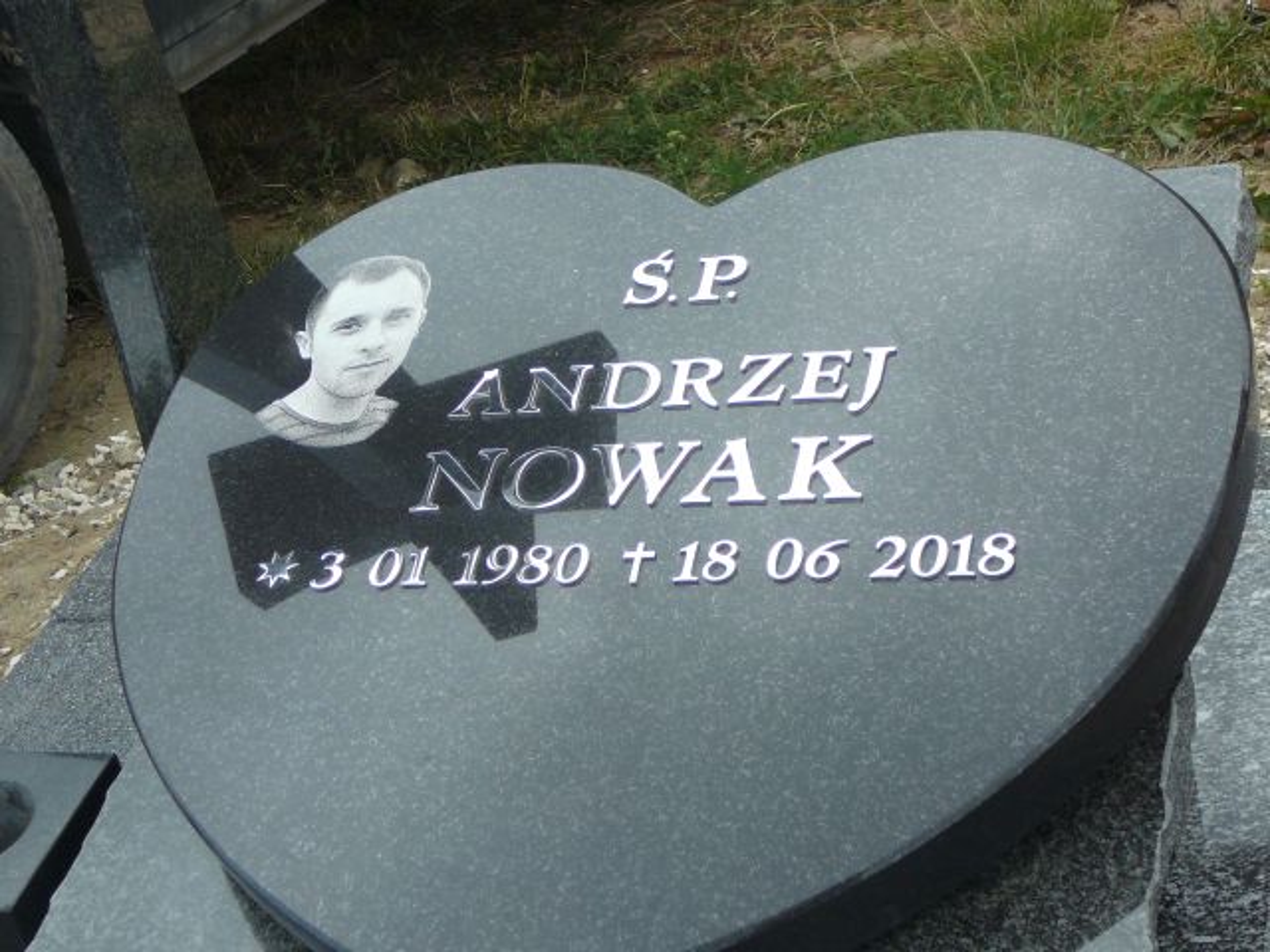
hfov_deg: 29.8
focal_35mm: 65
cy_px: 476
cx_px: 635
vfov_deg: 22.6
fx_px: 2385
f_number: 3.6
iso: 80
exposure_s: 1/320
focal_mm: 9.7
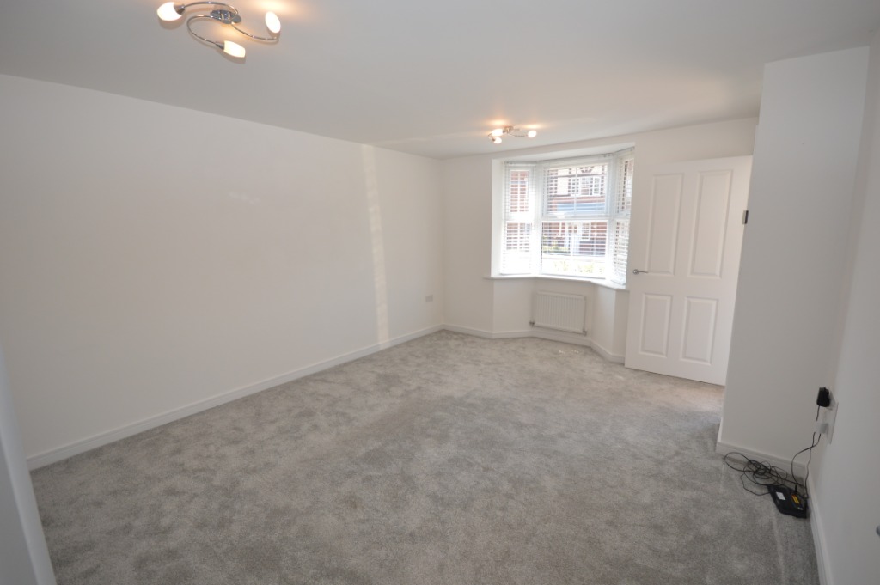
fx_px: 366
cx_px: 440
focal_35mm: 15
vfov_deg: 77.2
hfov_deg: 100.4
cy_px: 292
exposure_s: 1/125
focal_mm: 10
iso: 320
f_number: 5.6
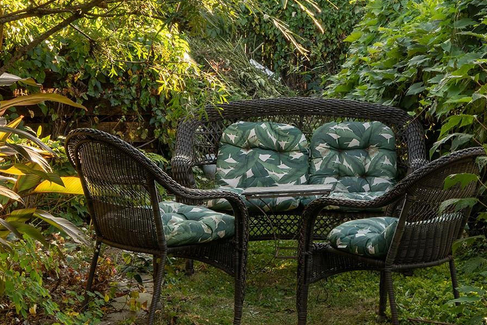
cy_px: 42
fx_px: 1096
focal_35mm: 81
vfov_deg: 16.7
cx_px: 278
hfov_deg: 25.0
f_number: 16
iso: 400
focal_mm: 37
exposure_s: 1/10
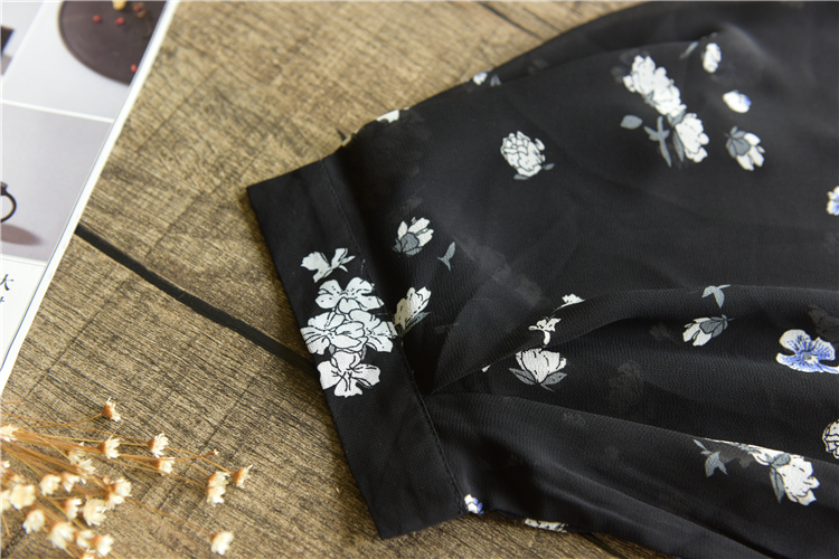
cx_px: 420
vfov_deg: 31.9
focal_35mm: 42
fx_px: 979
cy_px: 280
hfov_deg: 46.4
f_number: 4.5
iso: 400
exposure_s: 1/80
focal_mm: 42
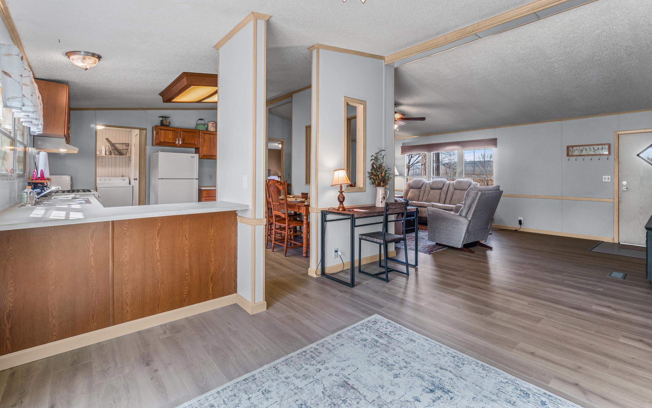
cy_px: 181
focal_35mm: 16
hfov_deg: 97.8
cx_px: 331
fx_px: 284
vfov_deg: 71.0
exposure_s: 1/4
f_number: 9
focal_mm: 10
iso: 250
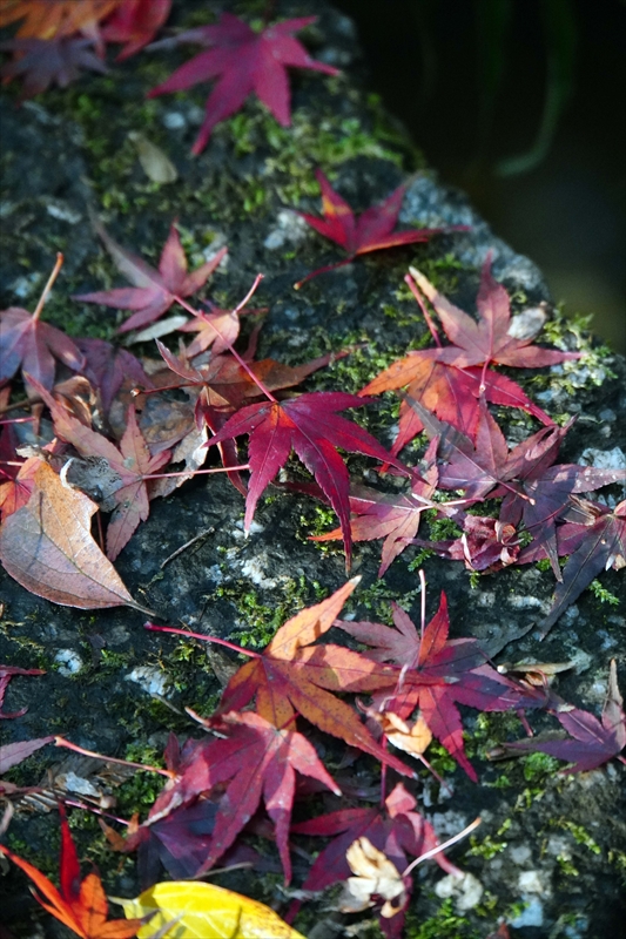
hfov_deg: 4.6
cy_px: 470
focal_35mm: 300
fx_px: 7828
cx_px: 313
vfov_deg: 6.9
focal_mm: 200
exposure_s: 1/320
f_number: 6.3
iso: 3200
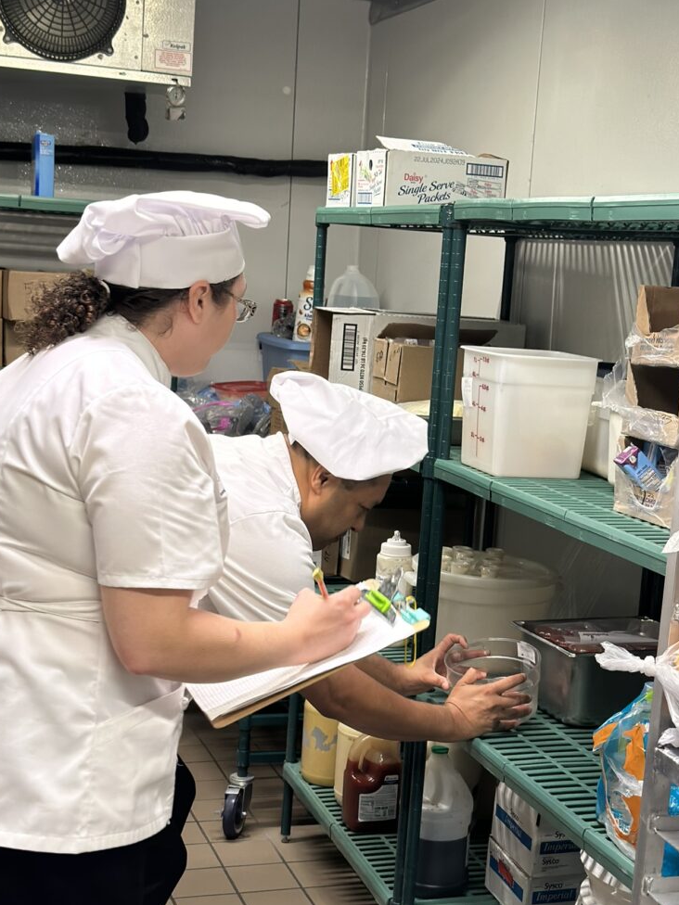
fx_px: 1543
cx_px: 390
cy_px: 494
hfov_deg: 24.8
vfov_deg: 32.7
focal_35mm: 59
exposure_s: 1/120
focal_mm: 6.86
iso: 200
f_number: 1.78
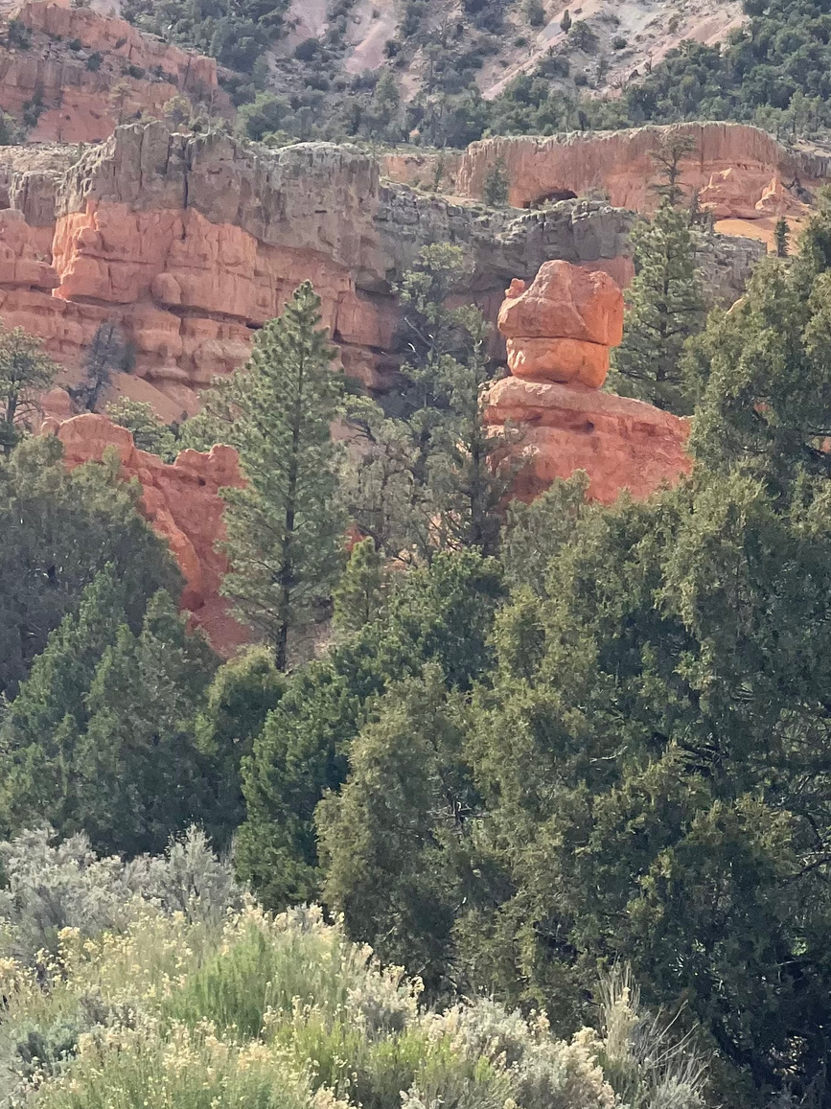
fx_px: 2722
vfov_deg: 23.0
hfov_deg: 17.4
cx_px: 440
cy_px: 394
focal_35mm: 85
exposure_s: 1/1876
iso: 20
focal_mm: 7.5
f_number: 2.2
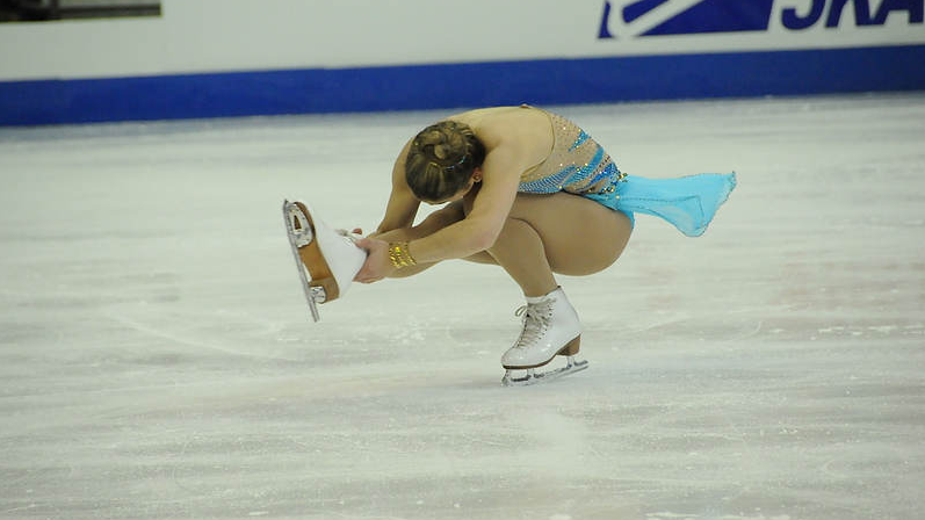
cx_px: 463
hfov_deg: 6.9
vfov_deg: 3.9
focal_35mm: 315
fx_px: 7725
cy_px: 249
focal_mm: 200
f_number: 5.6
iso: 3200
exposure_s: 1/1250
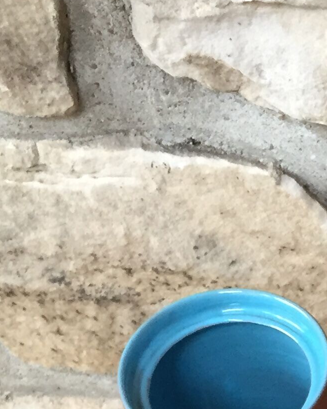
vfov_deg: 15.5
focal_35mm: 113
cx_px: 587
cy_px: 642
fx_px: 1368
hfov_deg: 12.5
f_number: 2.2
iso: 80
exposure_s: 1/33
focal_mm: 4.15
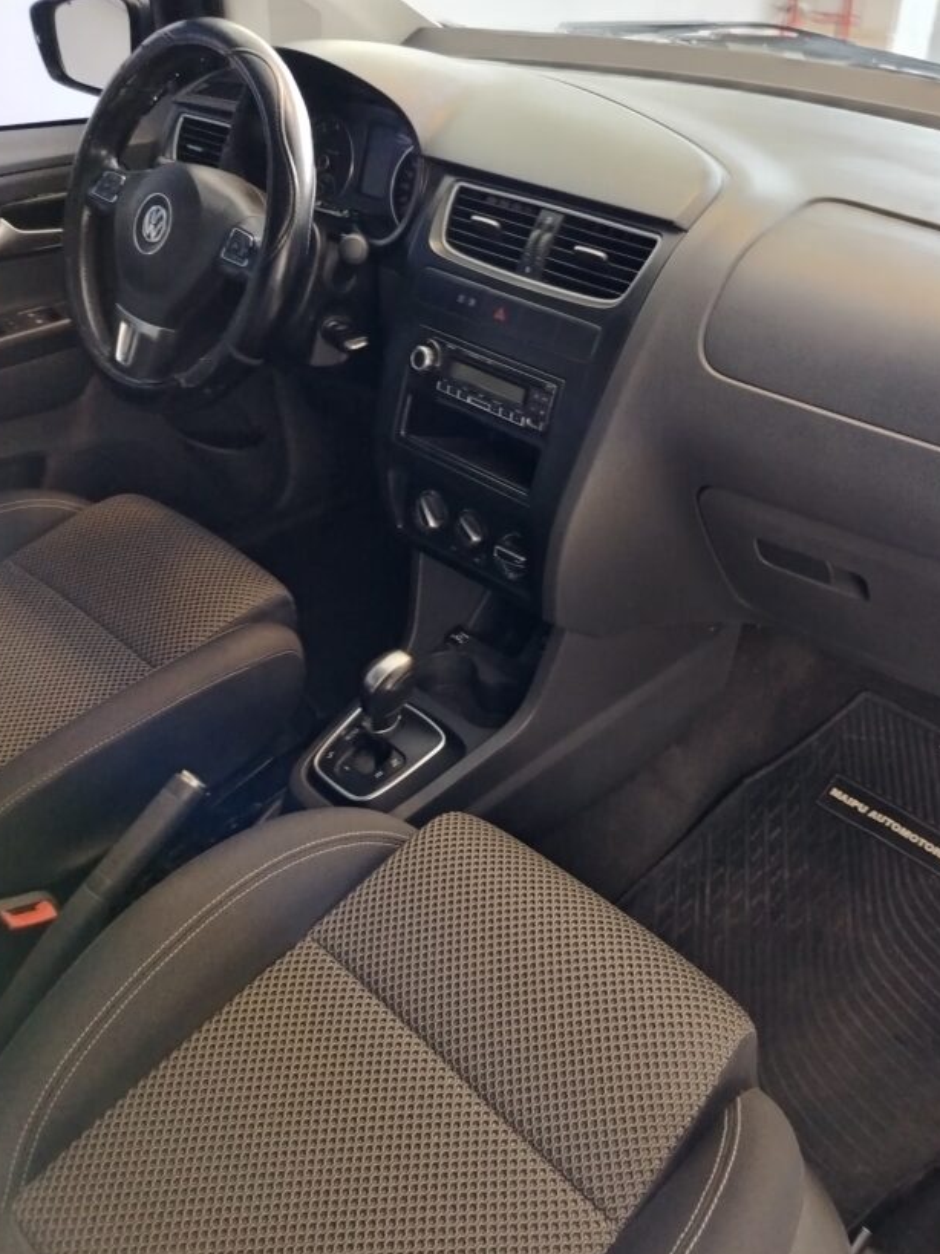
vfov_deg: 59.9
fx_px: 1086
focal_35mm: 30
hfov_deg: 46.5
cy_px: 585
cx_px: 566
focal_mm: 5.25
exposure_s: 1/33.3
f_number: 1.75
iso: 1350
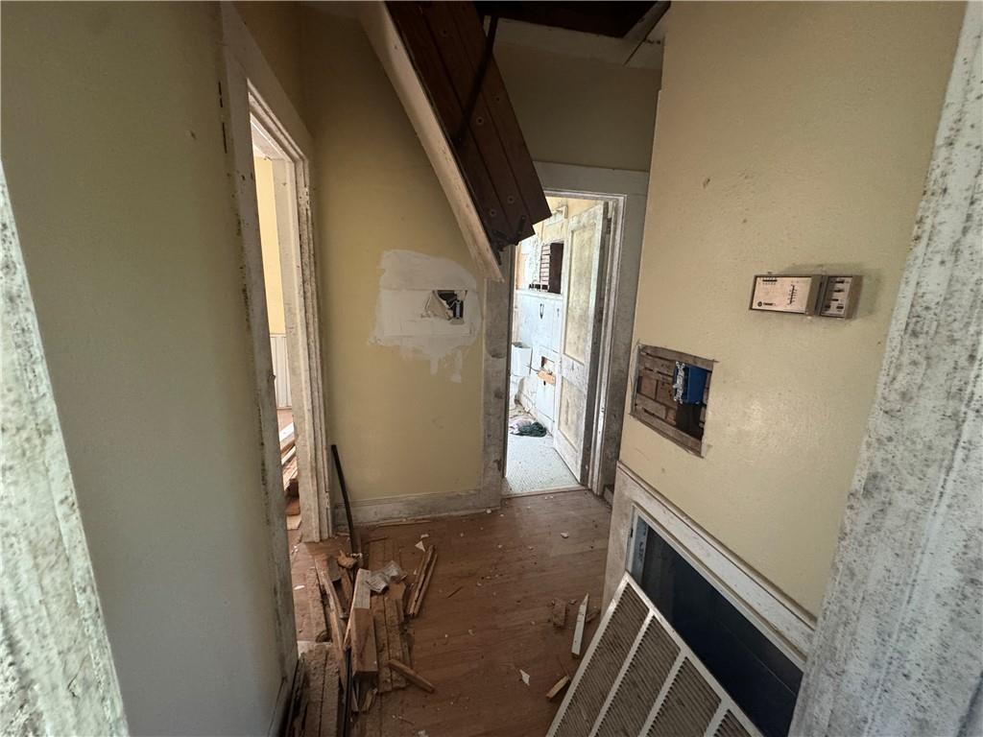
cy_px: 368
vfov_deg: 85.7
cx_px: 492
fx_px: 398
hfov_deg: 102.1
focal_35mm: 14
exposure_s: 1/60
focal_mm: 2.22
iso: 500
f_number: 2.2
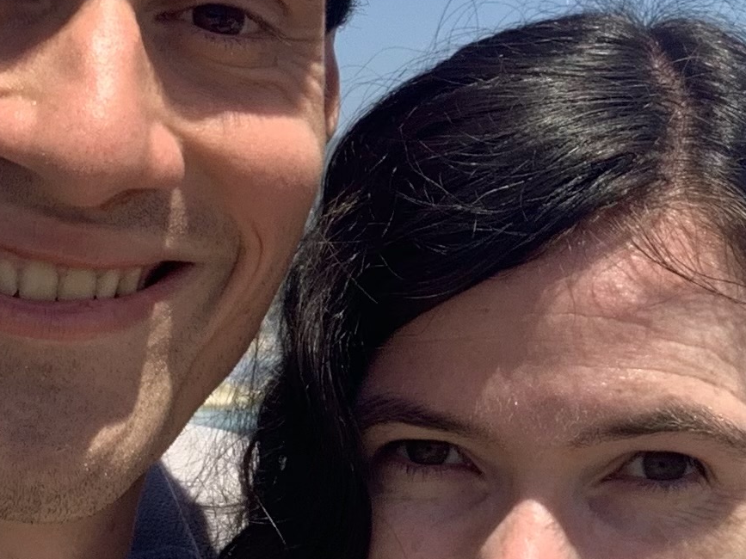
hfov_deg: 17.2
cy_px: 47
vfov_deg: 12.9
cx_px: 561
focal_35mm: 114
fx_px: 2456
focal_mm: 2.87
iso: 16
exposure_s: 1/844
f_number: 2.2
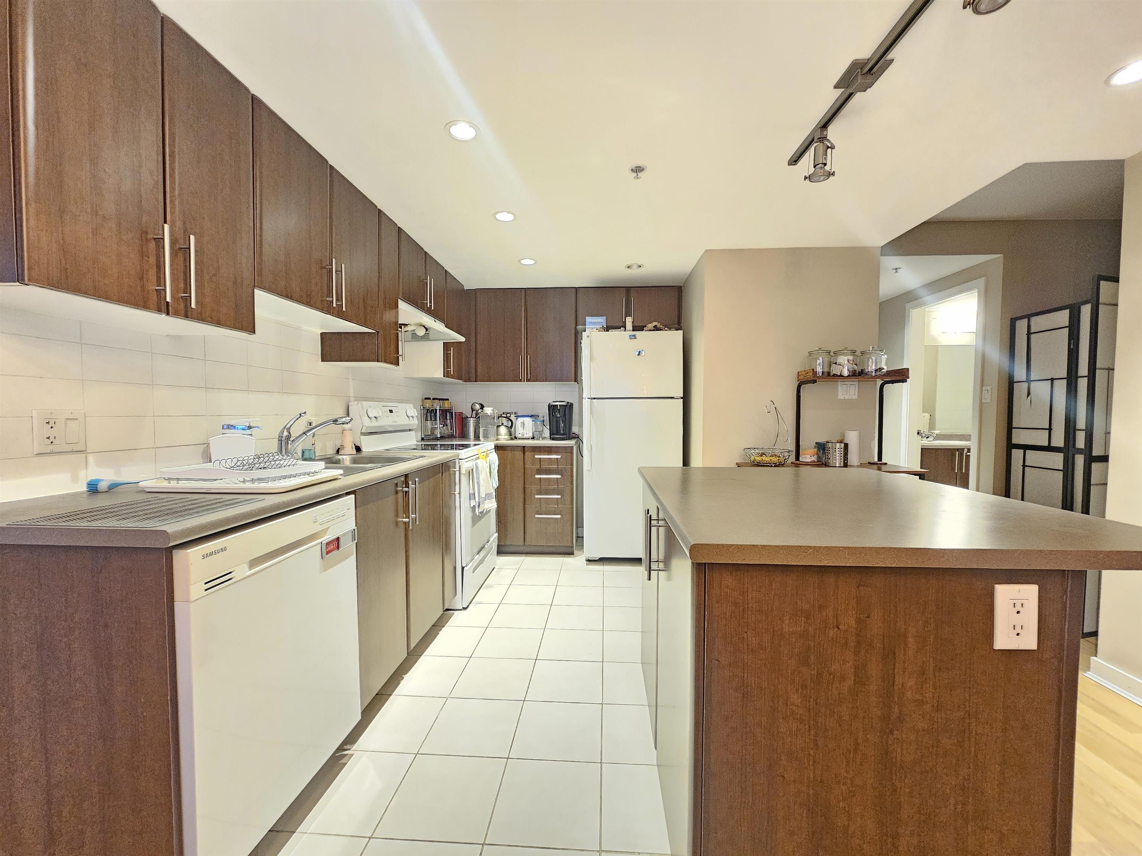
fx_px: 429
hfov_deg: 106.2
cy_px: 428
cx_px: 571
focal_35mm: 13
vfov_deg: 89.9
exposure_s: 1/24
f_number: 2.2
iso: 800
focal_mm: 2.2
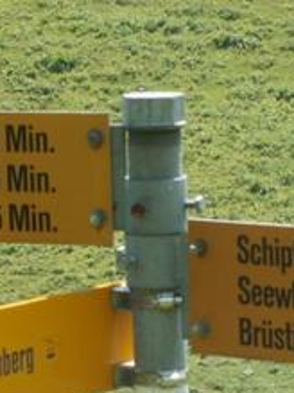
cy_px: 230
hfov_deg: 5.0
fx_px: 3344
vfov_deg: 6.7
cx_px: 117
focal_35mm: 295
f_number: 5.6
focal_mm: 16.46
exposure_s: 1/125
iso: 50
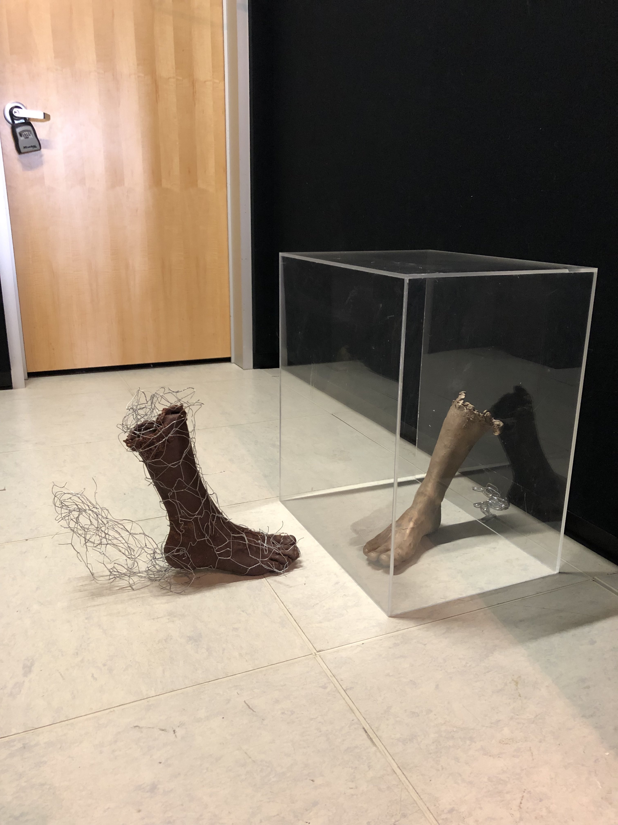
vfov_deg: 63.4
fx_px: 667
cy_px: 412
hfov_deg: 49.7
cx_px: 309
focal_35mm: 28
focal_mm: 3.99
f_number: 1.8
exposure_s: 1/9
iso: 100
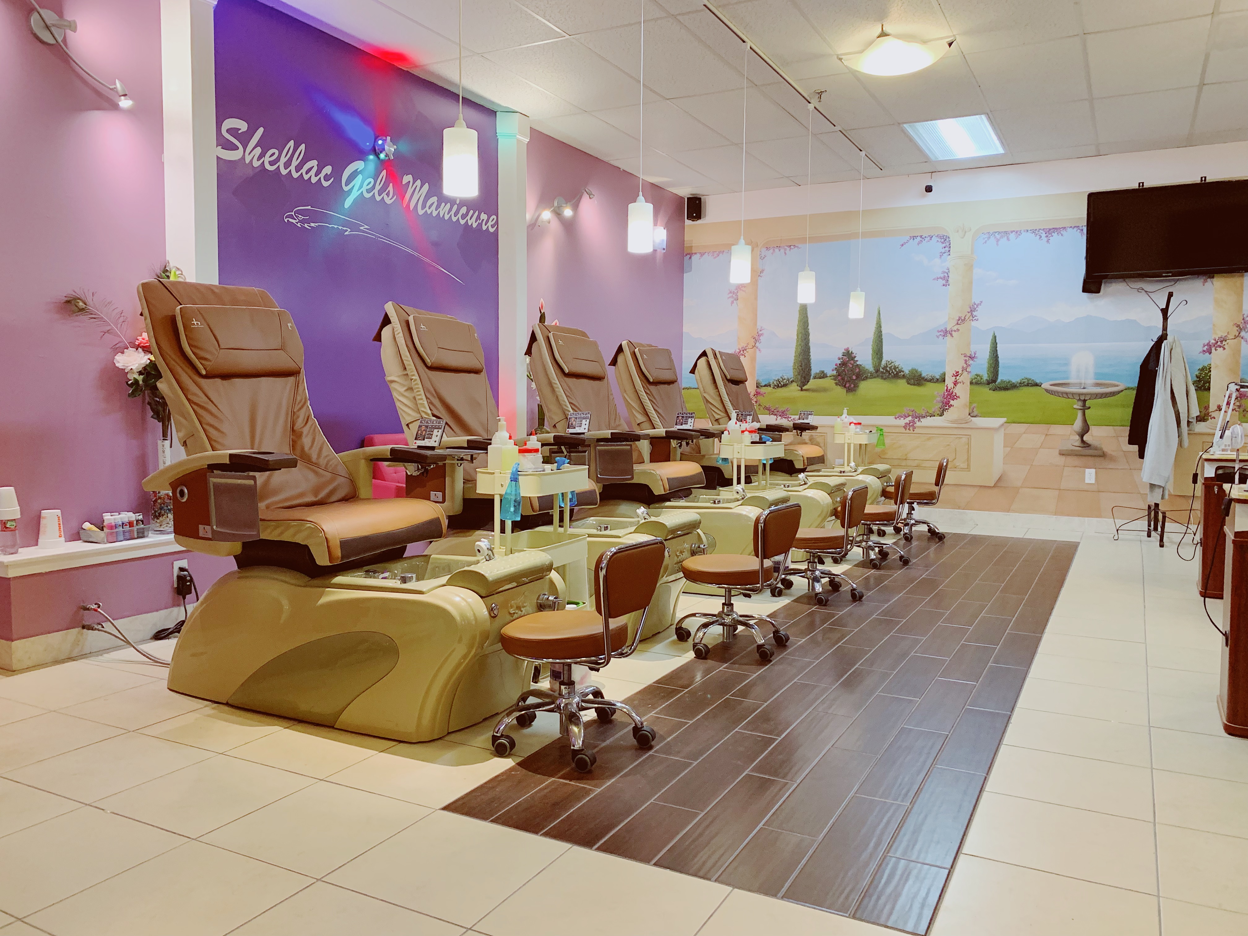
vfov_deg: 53.1
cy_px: 468
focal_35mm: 26
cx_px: 624
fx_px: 937
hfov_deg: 67.3
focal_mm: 4.25
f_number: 1.8
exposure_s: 1/60
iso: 160
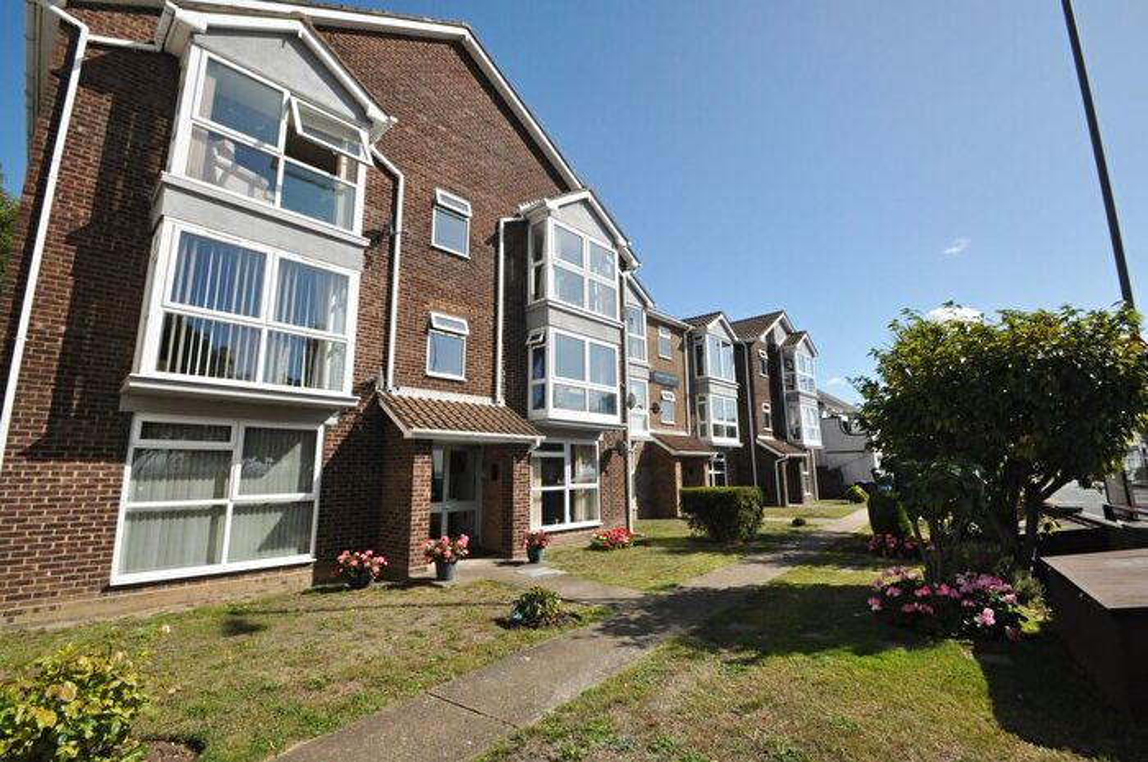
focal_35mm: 15
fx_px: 478
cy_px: 381
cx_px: 574
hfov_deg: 100.5
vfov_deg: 77.2
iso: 800
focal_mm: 10
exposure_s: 1/640
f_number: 13
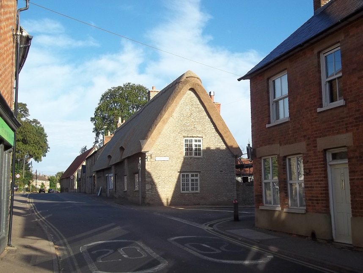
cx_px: 182
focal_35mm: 39
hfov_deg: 47.9
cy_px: 136
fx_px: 409
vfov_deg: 36.8
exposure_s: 1/640
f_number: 3.2
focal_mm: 7.1
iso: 64
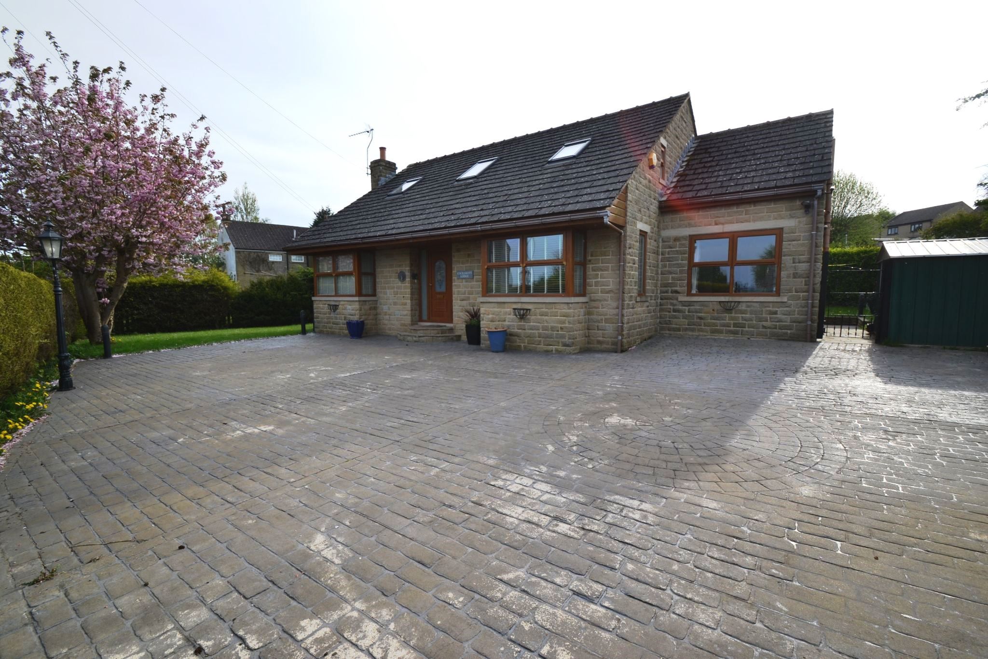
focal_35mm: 15
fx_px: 412
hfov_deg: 100.4
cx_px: 494
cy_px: 330
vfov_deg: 77.3
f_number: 7.1
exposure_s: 1/200
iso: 100
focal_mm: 10
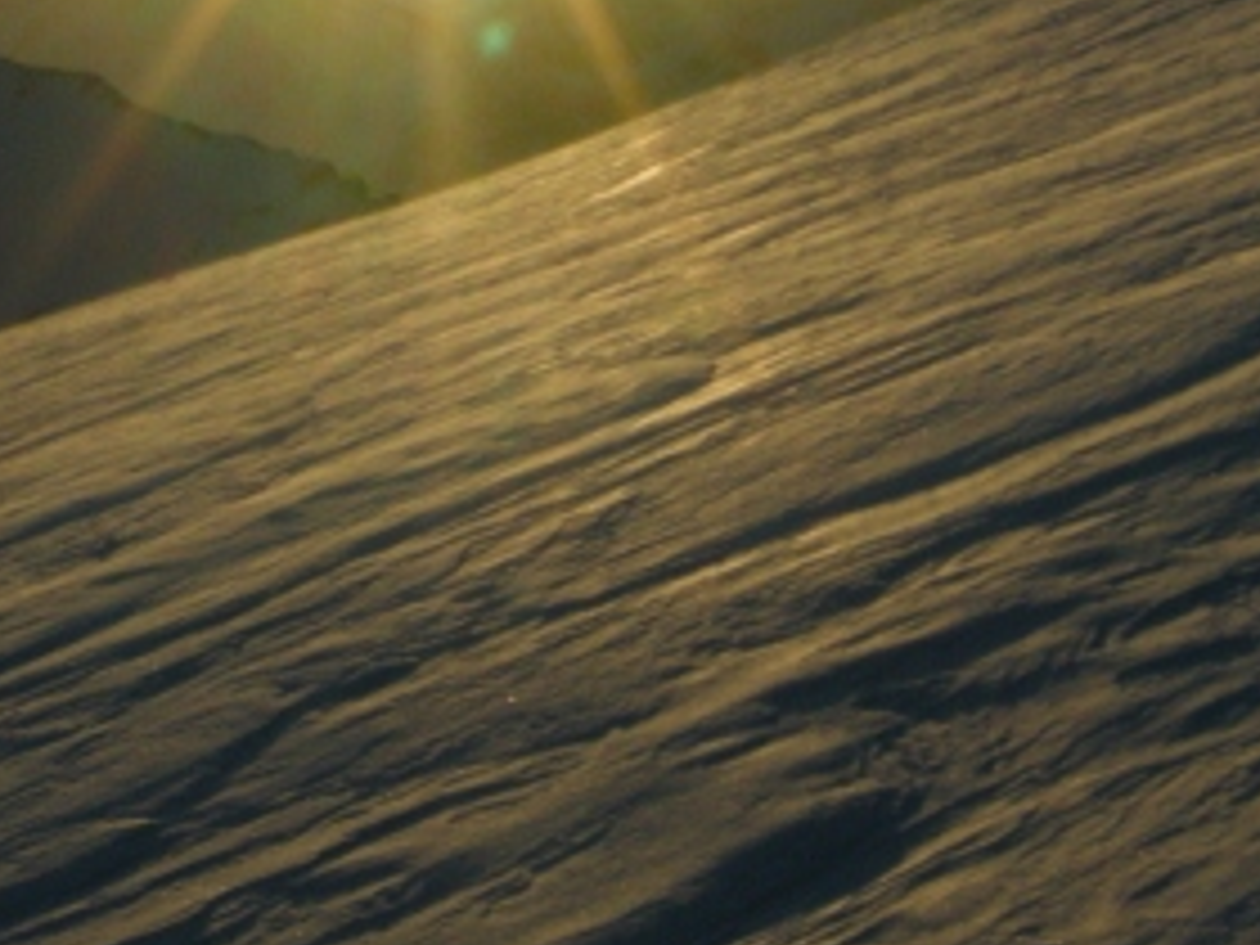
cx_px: 504
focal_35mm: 100
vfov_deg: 14.4
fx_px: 3640
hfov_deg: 19.6
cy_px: -171
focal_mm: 7.5
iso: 64
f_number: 6.8
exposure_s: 1/404
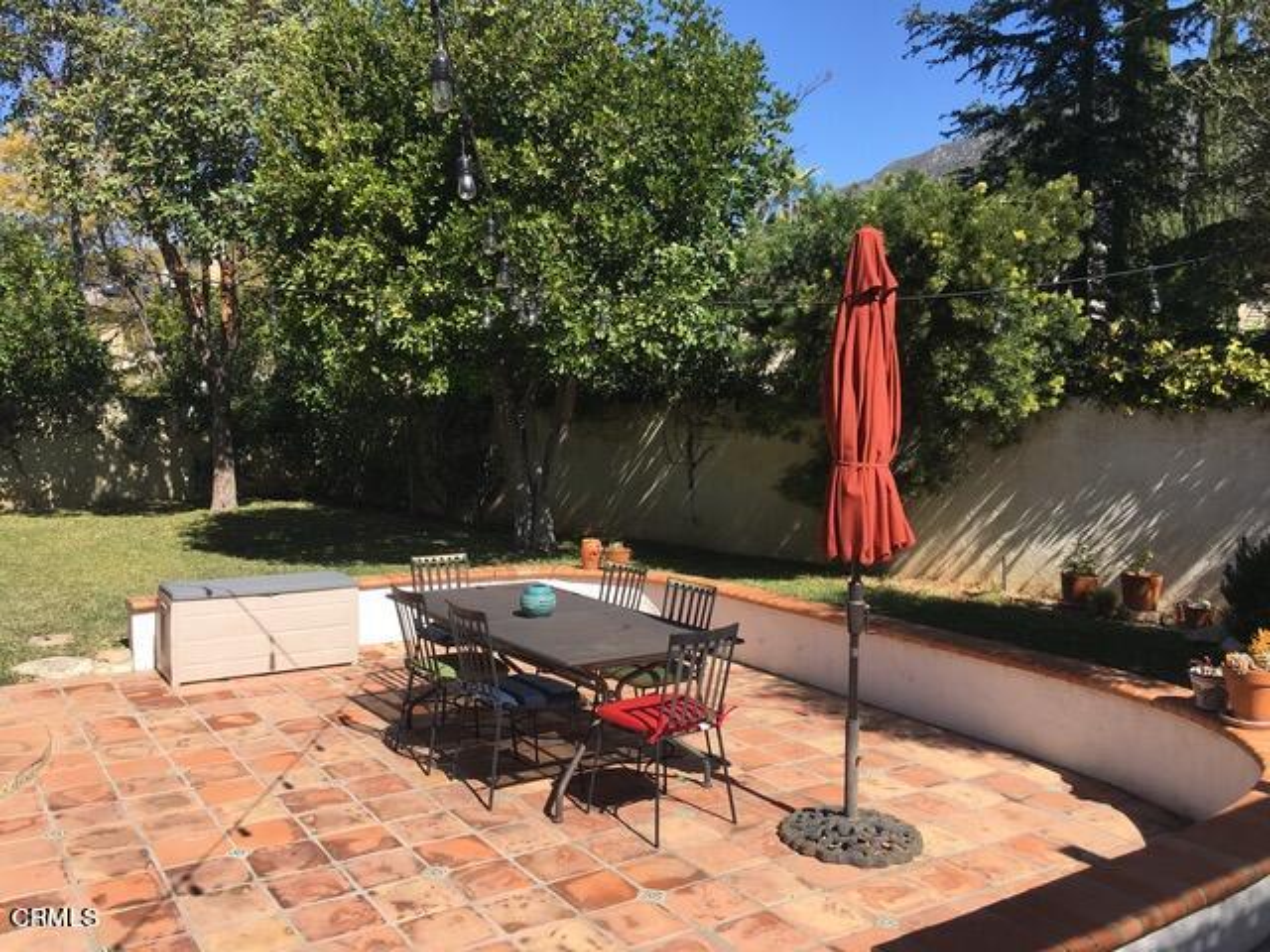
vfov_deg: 48.2
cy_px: 476
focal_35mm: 29
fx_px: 1064
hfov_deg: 61.7
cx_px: 635
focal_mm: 4.15
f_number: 2.2
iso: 25
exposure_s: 1/1202
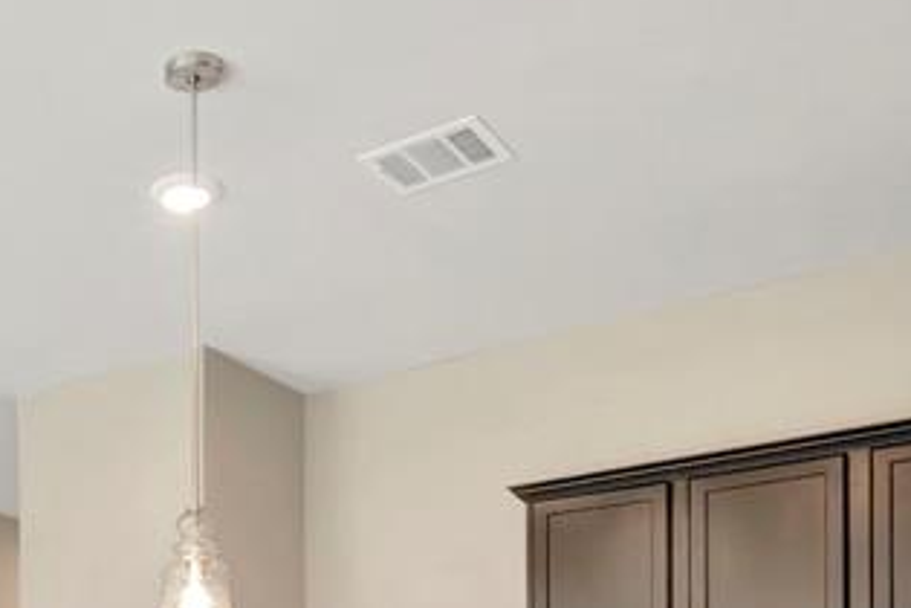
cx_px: 14
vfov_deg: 22.4
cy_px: 848
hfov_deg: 34.9
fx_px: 1316
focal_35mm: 52
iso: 100
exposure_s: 1.3
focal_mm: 16
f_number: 9
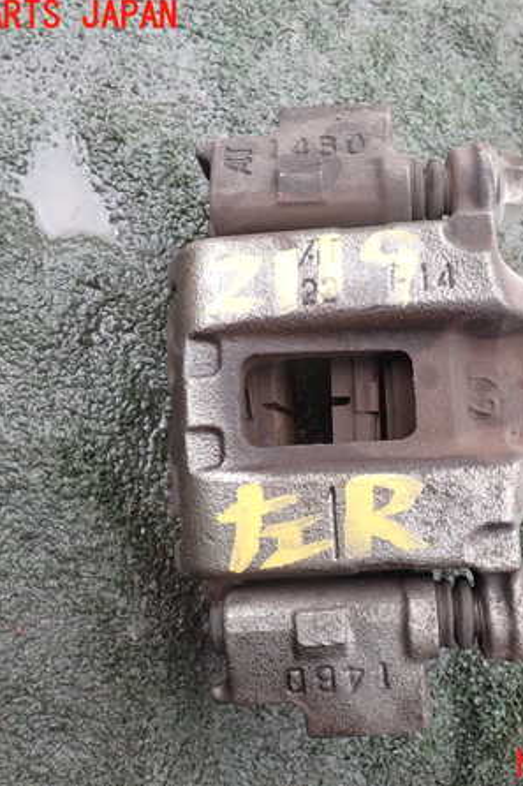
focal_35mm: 35
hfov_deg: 37.0
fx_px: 763
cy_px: 391
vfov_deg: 54.5
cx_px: 386
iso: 100
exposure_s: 1/200
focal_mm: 4.5
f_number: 2.8
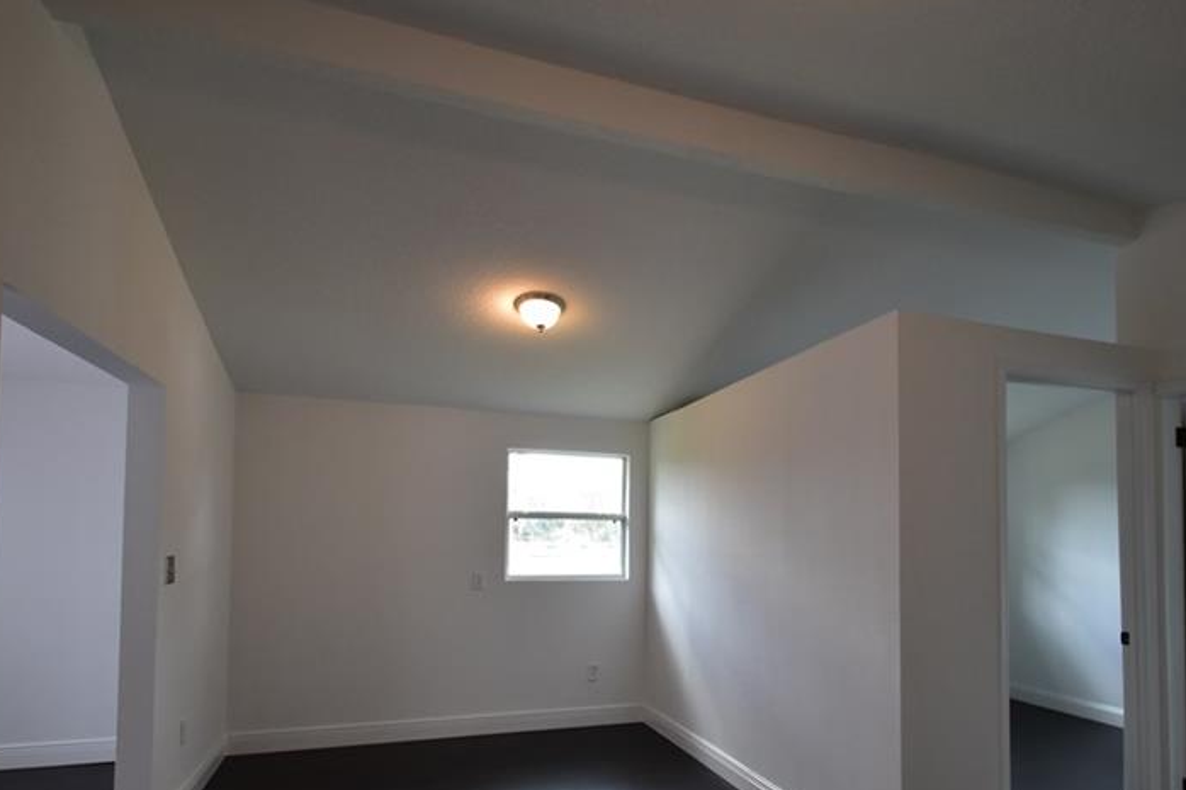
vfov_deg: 56.3
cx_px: 710
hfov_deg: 77.7
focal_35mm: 22
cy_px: 511
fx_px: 725
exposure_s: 1/50
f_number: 8
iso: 800
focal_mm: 10
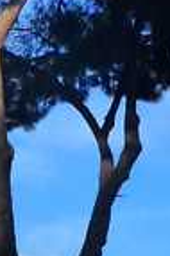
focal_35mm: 152
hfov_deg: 8.1
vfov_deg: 12.4
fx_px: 1079
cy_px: 463
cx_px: -279
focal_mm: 4.3
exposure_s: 1/500
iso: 250
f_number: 4
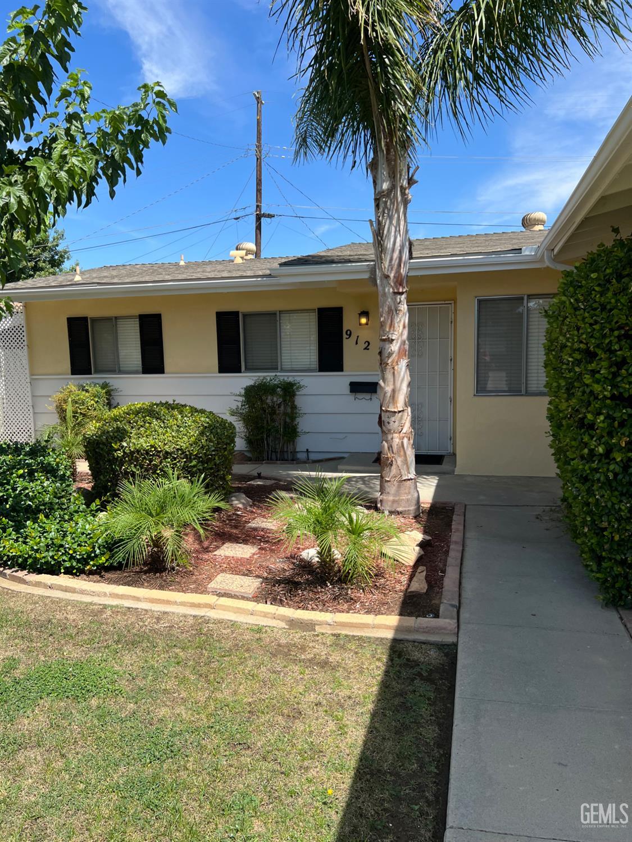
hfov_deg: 53.1
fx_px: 633
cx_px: 316
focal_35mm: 26
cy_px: 421
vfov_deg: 67.3
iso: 50
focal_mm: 5.7
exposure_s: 1/2695
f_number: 1.5
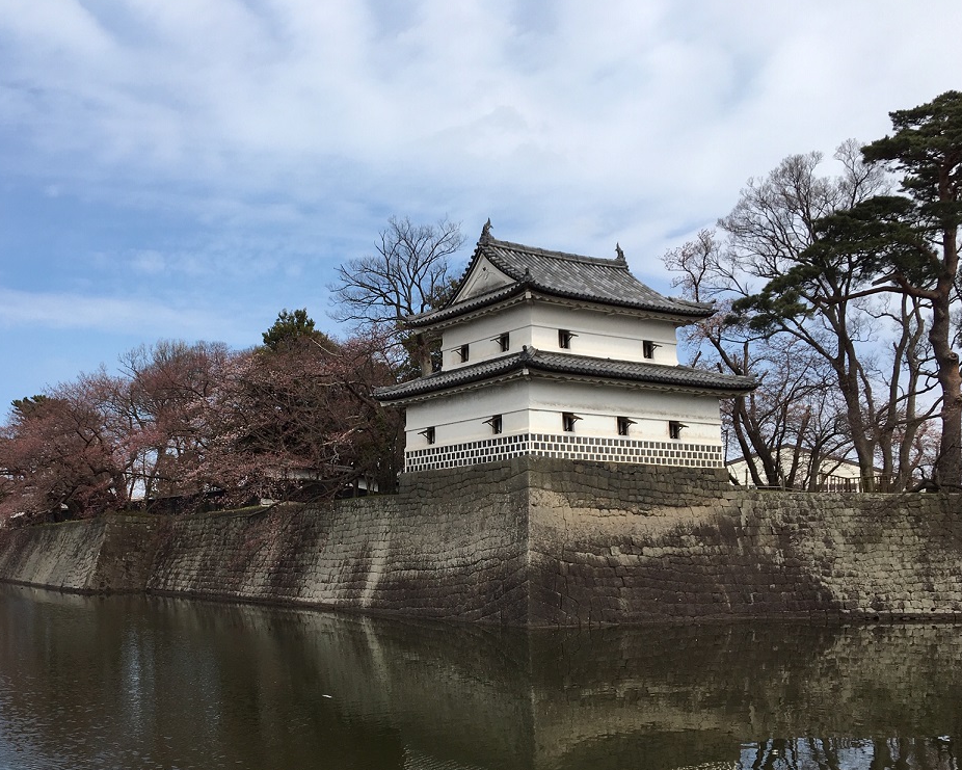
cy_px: 458
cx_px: 368
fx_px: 1054
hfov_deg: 48.7
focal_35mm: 37
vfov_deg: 40.0
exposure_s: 1/1603
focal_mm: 4.15
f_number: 2.2
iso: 25
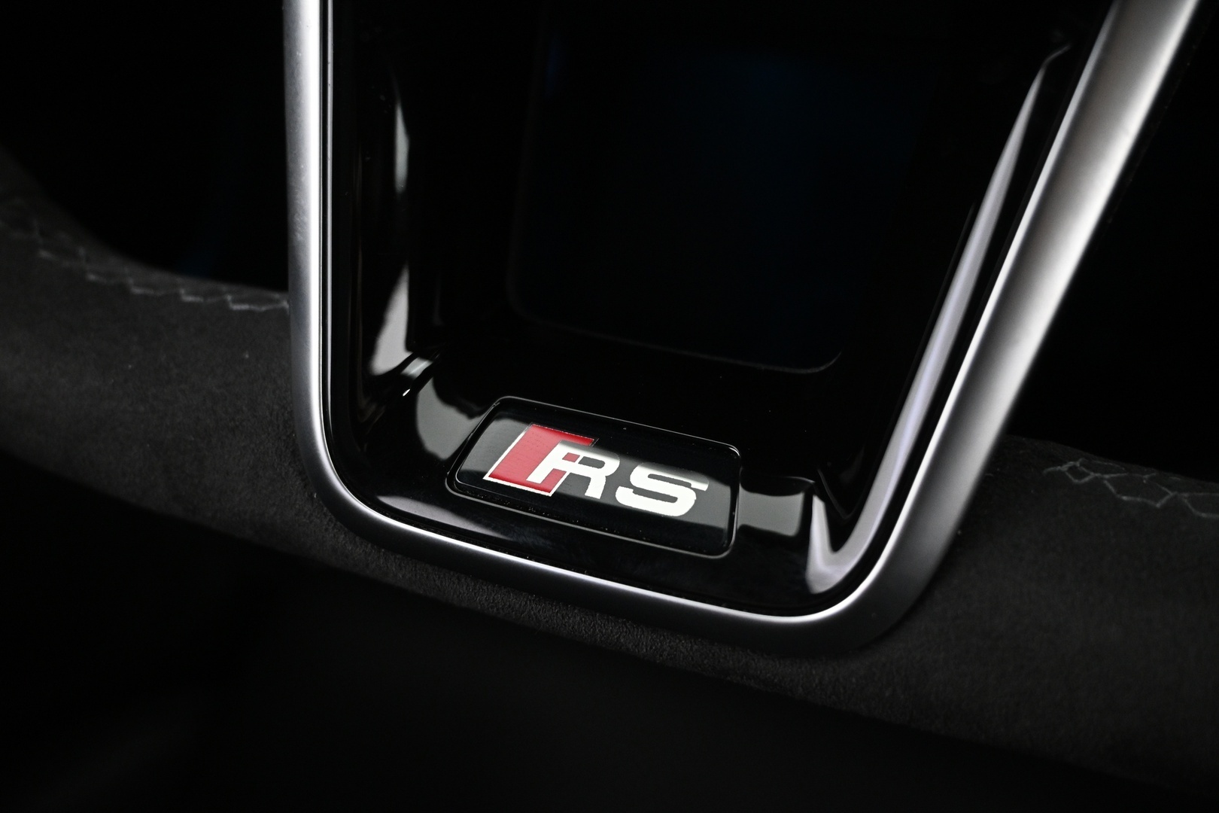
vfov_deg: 39.1
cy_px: 406
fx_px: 1143
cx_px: 610
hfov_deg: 56.1
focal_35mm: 34
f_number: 4
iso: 1600
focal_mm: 22.5
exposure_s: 1/20
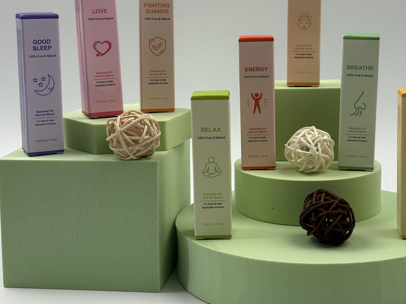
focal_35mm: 70
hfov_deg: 27.7
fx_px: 821
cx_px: 233
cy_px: 109
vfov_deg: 21.0
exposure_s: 1/258
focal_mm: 5.96
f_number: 1.6
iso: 32
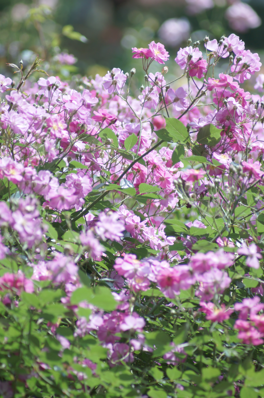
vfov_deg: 4.6
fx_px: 4961
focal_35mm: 450
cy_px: 199
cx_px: 132
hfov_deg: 3.0
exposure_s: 1/500
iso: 400
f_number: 5.6
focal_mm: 300
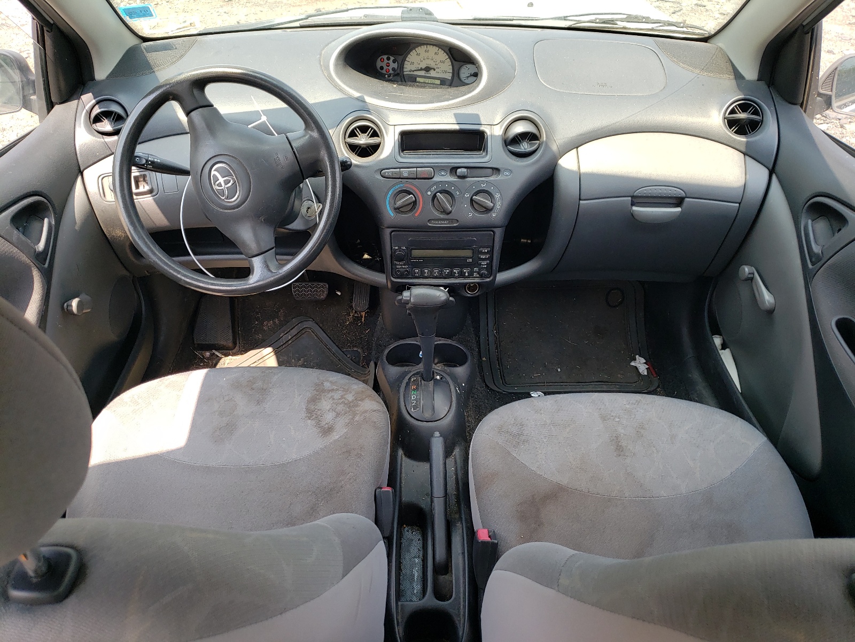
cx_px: 428
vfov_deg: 53.1
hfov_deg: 67.3
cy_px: 321
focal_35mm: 26
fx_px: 642
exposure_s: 1/303
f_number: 1.5
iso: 50
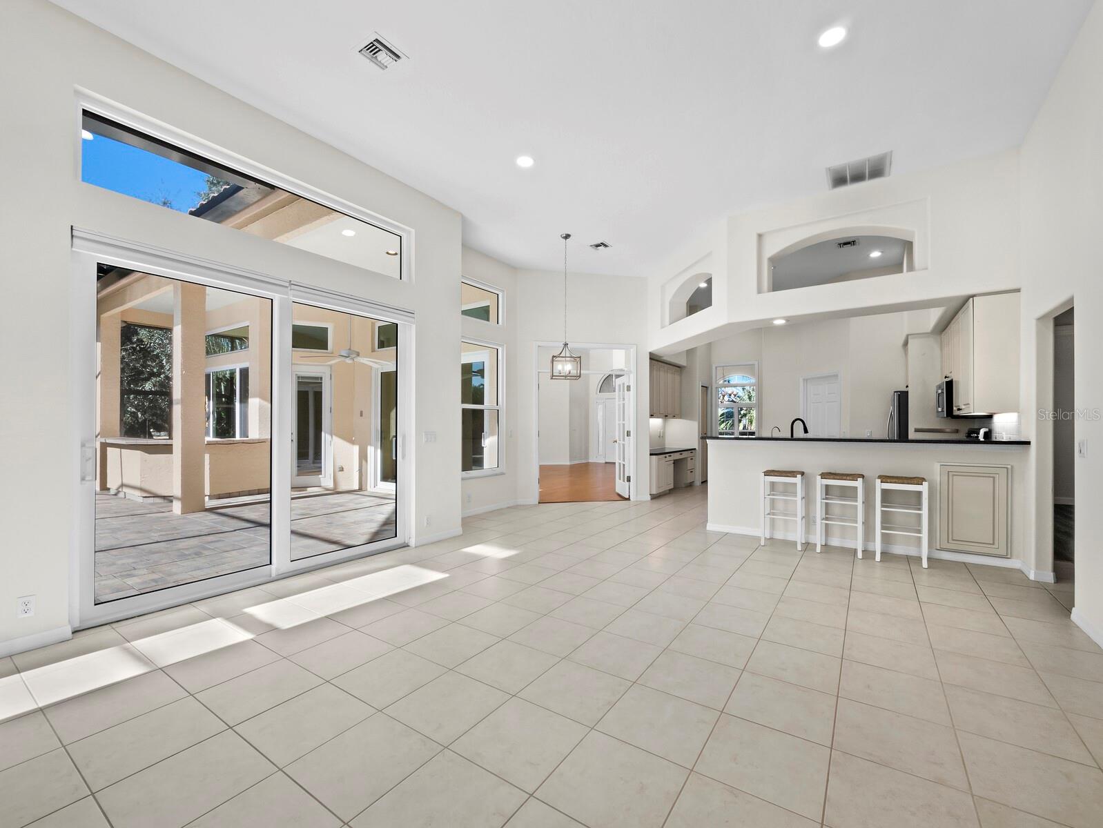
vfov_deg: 85.7
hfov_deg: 102.0
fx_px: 446
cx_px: 552
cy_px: 414
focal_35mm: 14
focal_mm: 7
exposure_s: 1/8
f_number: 13
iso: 320
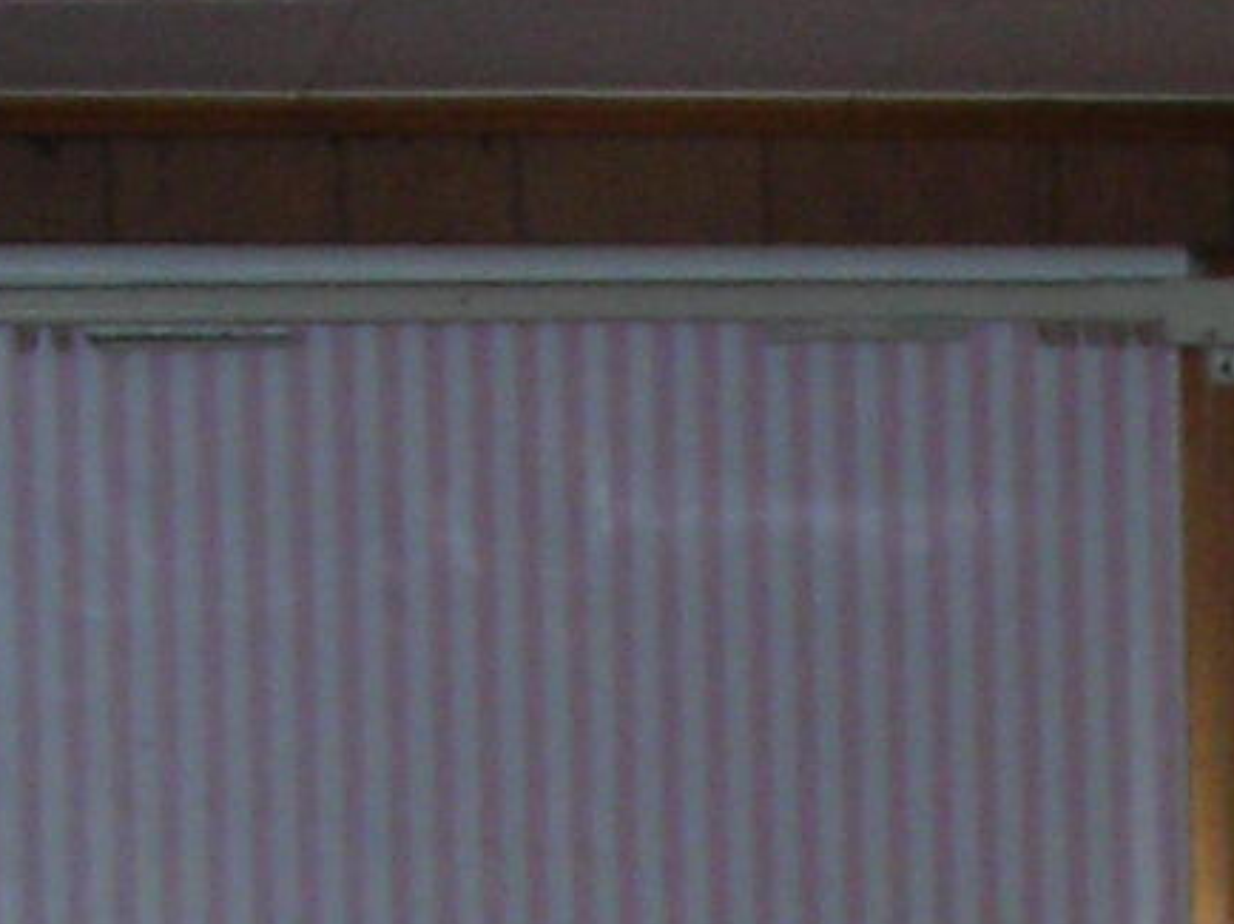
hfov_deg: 8.6
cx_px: 1416
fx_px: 8088
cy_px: 2118
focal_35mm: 227
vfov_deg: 6.3
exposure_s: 1/60.1
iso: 80
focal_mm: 6.3
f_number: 3.2
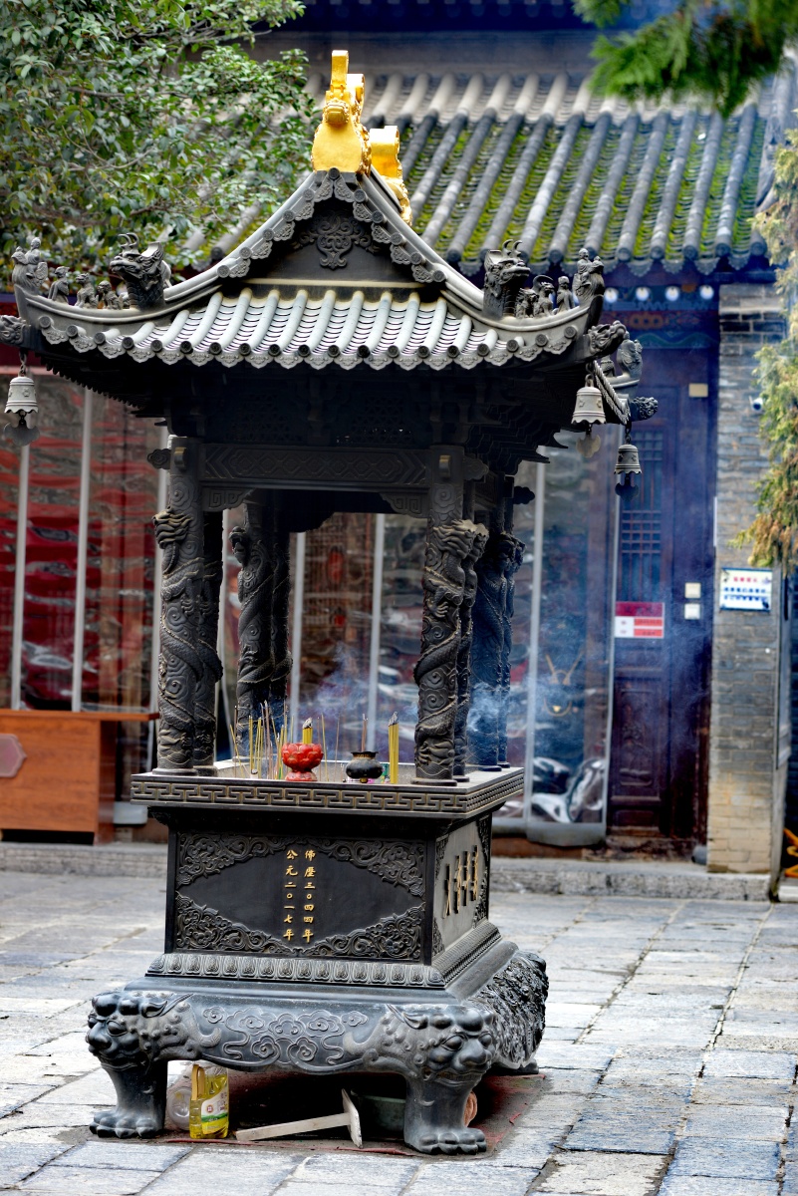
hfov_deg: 13.1
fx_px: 3488
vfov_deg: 19.4
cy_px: 598
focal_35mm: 105
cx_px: 399
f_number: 4
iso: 200
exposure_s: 1/80
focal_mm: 105
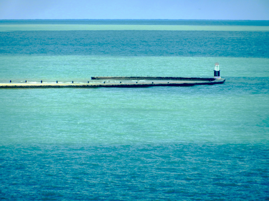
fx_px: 3497
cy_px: 100
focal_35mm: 450
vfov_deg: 3.3
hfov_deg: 4.4
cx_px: 134
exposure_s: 1/250
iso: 160
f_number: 5.9
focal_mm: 81
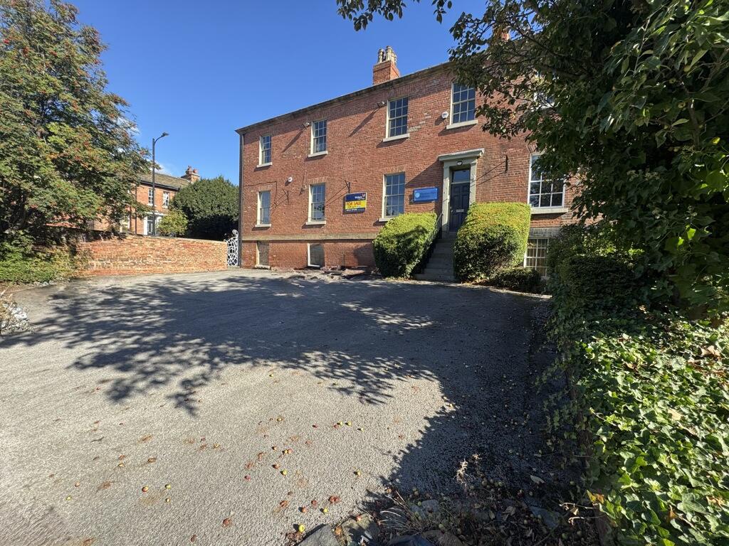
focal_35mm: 14
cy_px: 273
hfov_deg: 102.1
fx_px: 295
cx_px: 364
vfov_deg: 85.7
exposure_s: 1/428
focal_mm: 2.22
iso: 40
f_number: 2.2
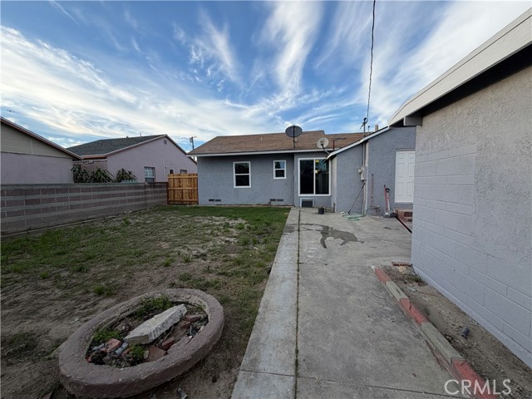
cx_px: 266
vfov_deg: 85.7
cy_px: 200
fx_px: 215
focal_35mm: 14
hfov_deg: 102.1
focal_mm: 2.22
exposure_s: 1/602
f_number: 2.2
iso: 40
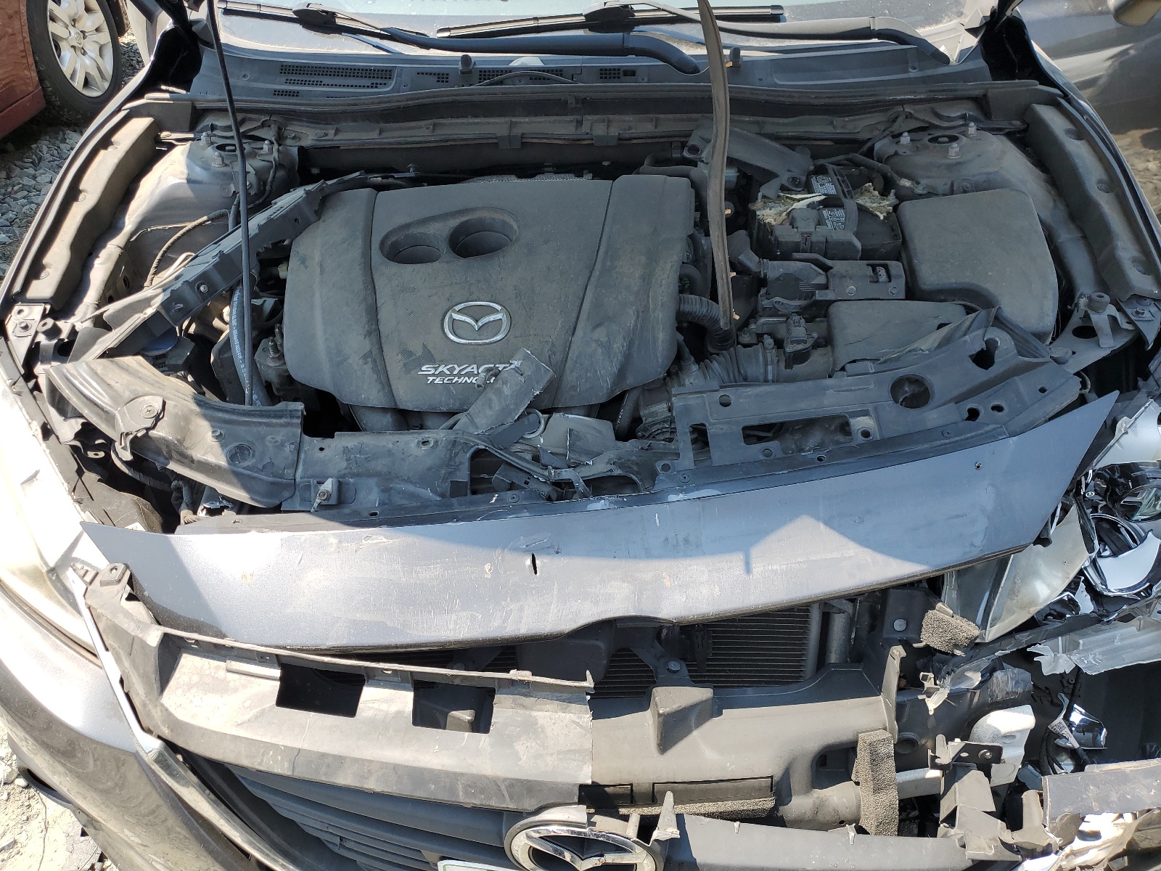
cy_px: 436
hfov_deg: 67.3
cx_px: 580
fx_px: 872
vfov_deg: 53.1
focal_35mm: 26
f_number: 1.5
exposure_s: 1/1000
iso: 50
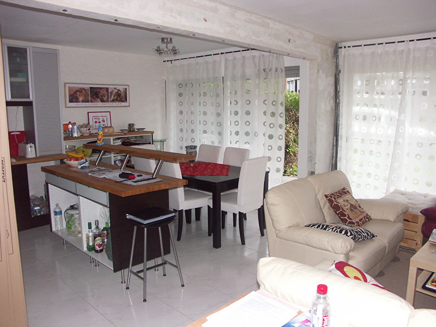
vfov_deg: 49.7
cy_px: 164
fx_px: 353
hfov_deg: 63.4
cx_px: 218
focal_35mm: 28
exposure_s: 1/500
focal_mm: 7.2
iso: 200
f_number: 2.8
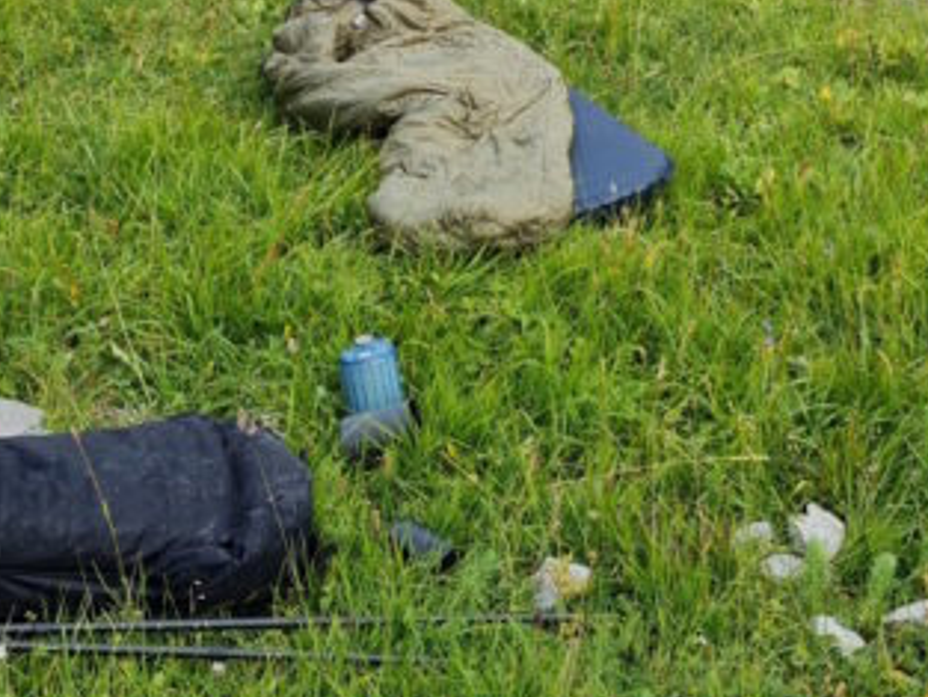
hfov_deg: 22.8
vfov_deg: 15.8
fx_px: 2280
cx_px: 664
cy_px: -397
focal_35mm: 85
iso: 50
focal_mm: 5.4
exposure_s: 1/1040
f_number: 1.8
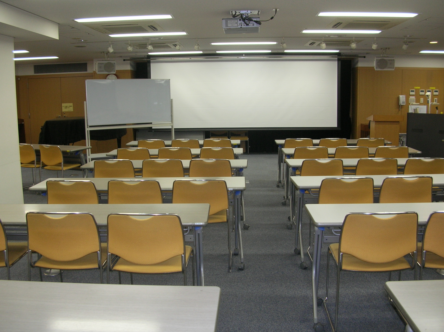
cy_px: 166
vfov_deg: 40.6
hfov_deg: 52.7
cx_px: 222
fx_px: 449
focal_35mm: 35
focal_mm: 5.8
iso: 68
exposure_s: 1/29.3
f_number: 2.8
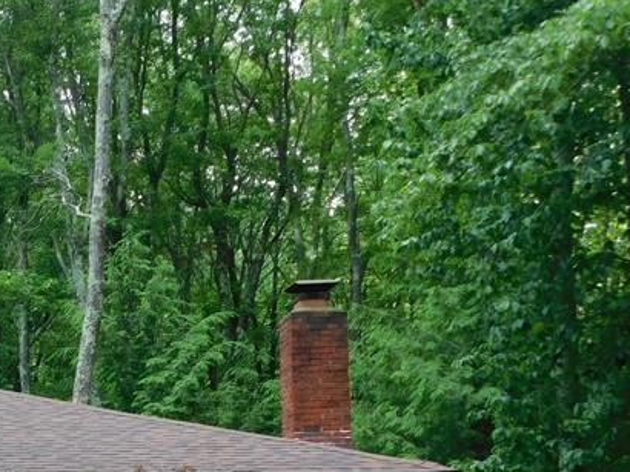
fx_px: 1637
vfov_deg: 15.9
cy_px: 538
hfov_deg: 20.8
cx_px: -46
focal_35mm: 90
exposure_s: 1/200
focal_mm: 6.3
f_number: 3.5
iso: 125
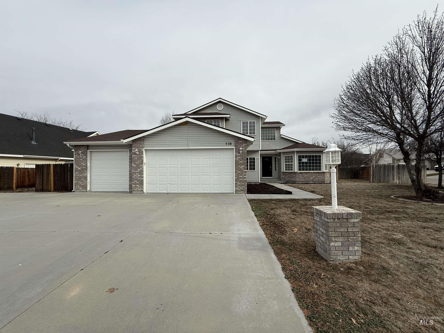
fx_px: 180
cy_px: 166
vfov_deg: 85.7
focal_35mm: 14
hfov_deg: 102.1
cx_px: 222
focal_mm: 2.22
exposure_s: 1/1698
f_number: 2.2
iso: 50
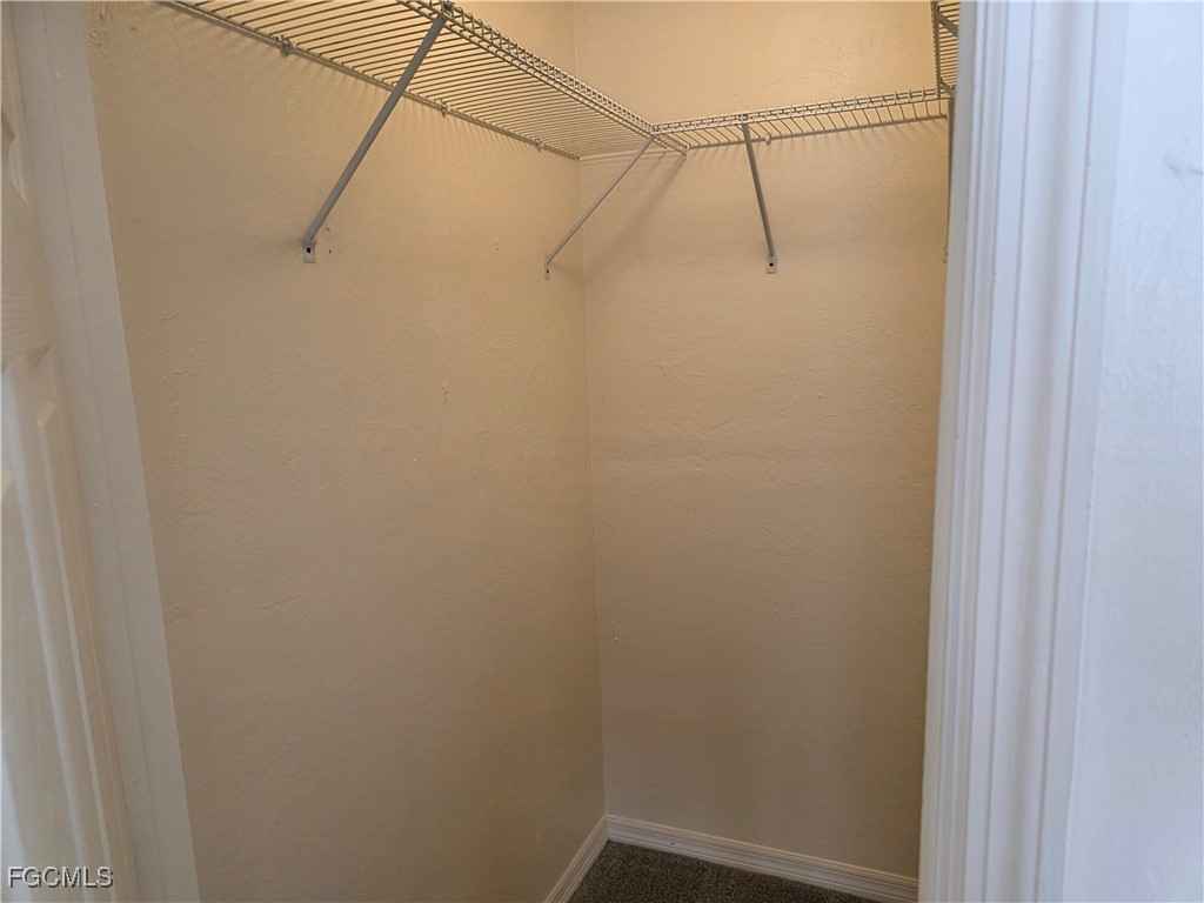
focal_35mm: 23
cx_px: 602
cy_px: 452
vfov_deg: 58.9
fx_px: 800
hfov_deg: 73.9
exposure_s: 1/120
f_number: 1.7
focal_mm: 6.3
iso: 160
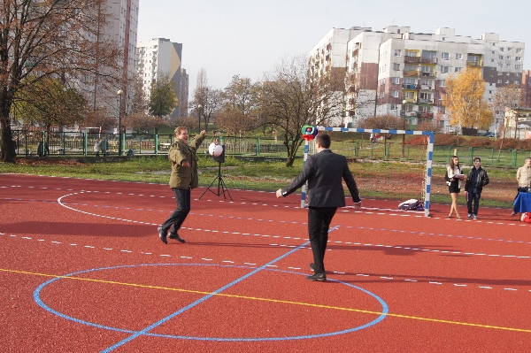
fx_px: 663
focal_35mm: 45
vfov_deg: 29.8
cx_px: 266
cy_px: 176
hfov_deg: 43.6
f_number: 13
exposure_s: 1/160
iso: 200
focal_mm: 30
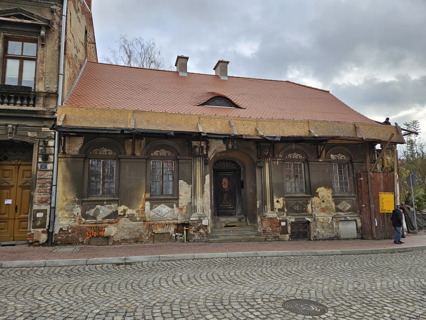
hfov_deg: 73.9
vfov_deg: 58.9
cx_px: 213
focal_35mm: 23
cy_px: 160
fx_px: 283
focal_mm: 5.4
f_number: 1.8
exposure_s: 1/598
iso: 32
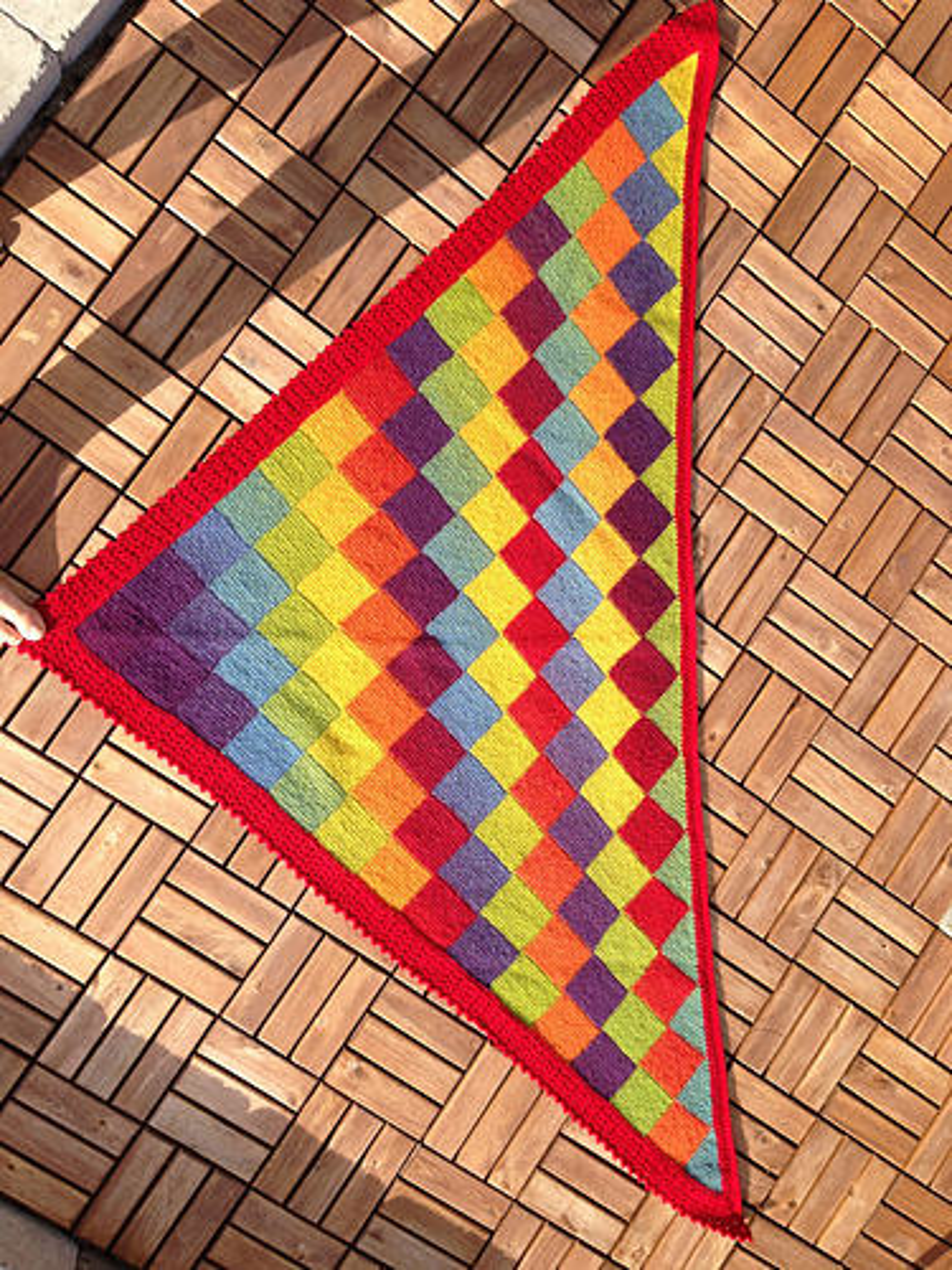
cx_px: 476
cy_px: 635
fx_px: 1210
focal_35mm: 33
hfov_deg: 42.9
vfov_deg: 55.4
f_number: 2.4
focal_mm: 4.12
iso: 50
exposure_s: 1/661
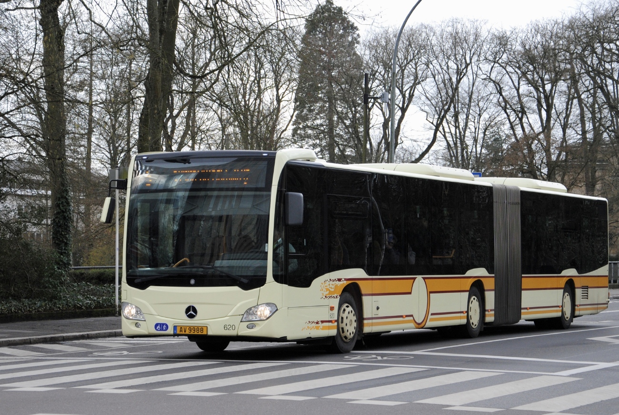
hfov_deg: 23.4
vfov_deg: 15.7
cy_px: 208
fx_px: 1498
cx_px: 310
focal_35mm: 87
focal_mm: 58
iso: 400
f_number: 5
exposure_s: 1/500
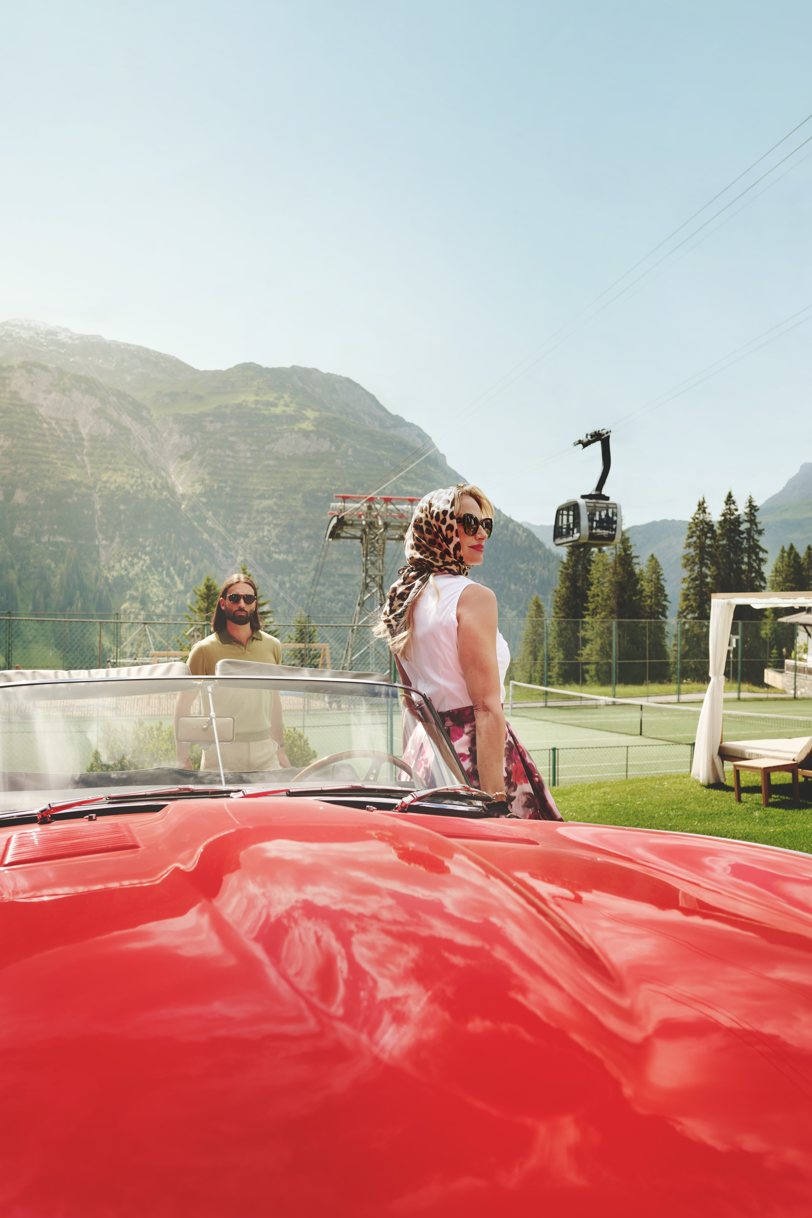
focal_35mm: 35
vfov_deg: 54.4
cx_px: 406
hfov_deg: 37.9
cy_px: 609
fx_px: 1184
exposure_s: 1/500
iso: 125
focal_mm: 35
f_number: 5.6
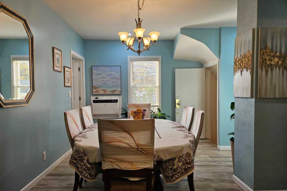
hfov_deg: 73.8
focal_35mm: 24
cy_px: 102
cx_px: 144
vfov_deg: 53.1
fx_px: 191
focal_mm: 5.4
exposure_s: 1/120
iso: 80
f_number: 1.8
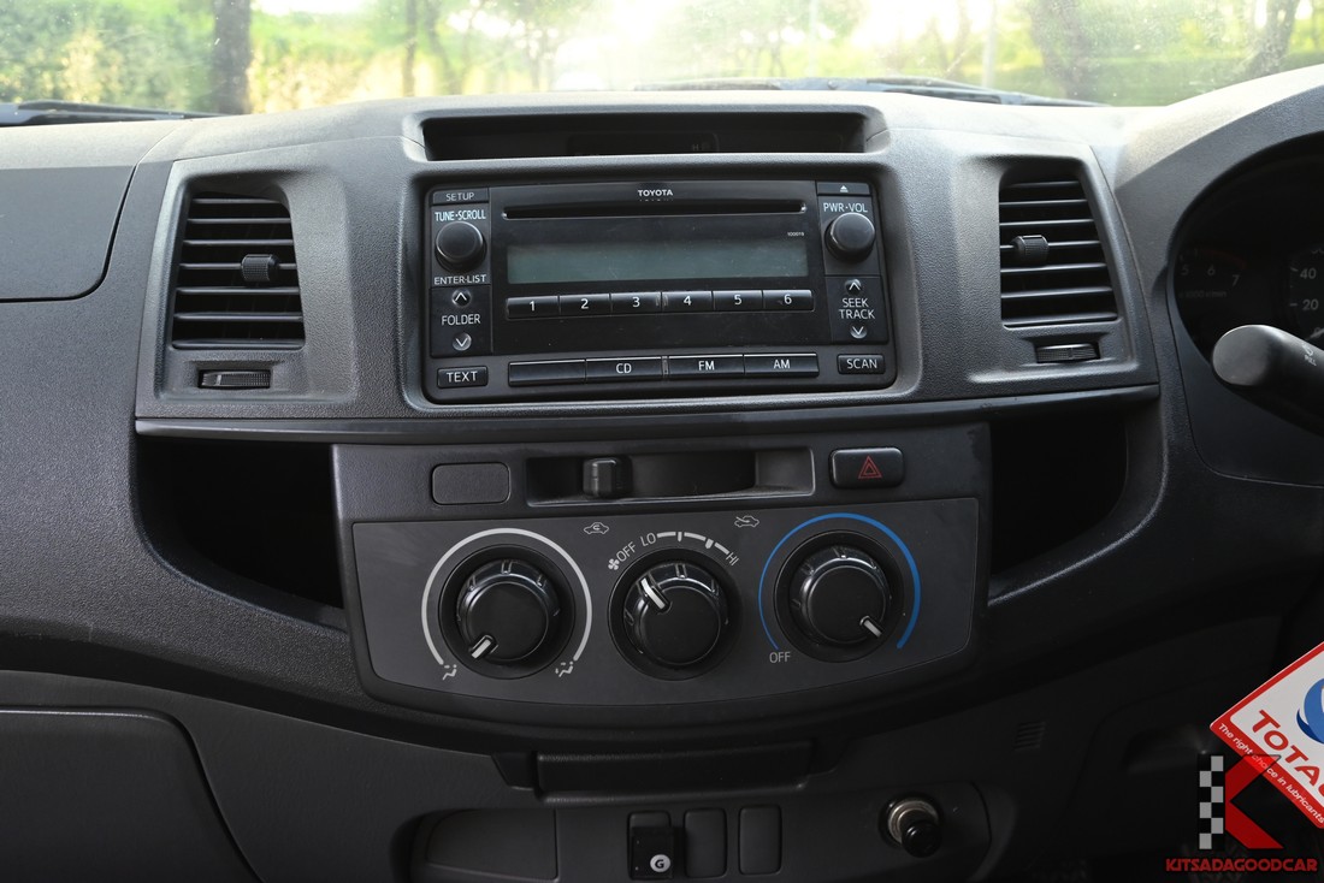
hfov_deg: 60.3
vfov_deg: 42.3
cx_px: 662
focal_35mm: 31
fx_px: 1140
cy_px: 442
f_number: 11
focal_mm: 31
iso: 1600
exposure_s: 1/30
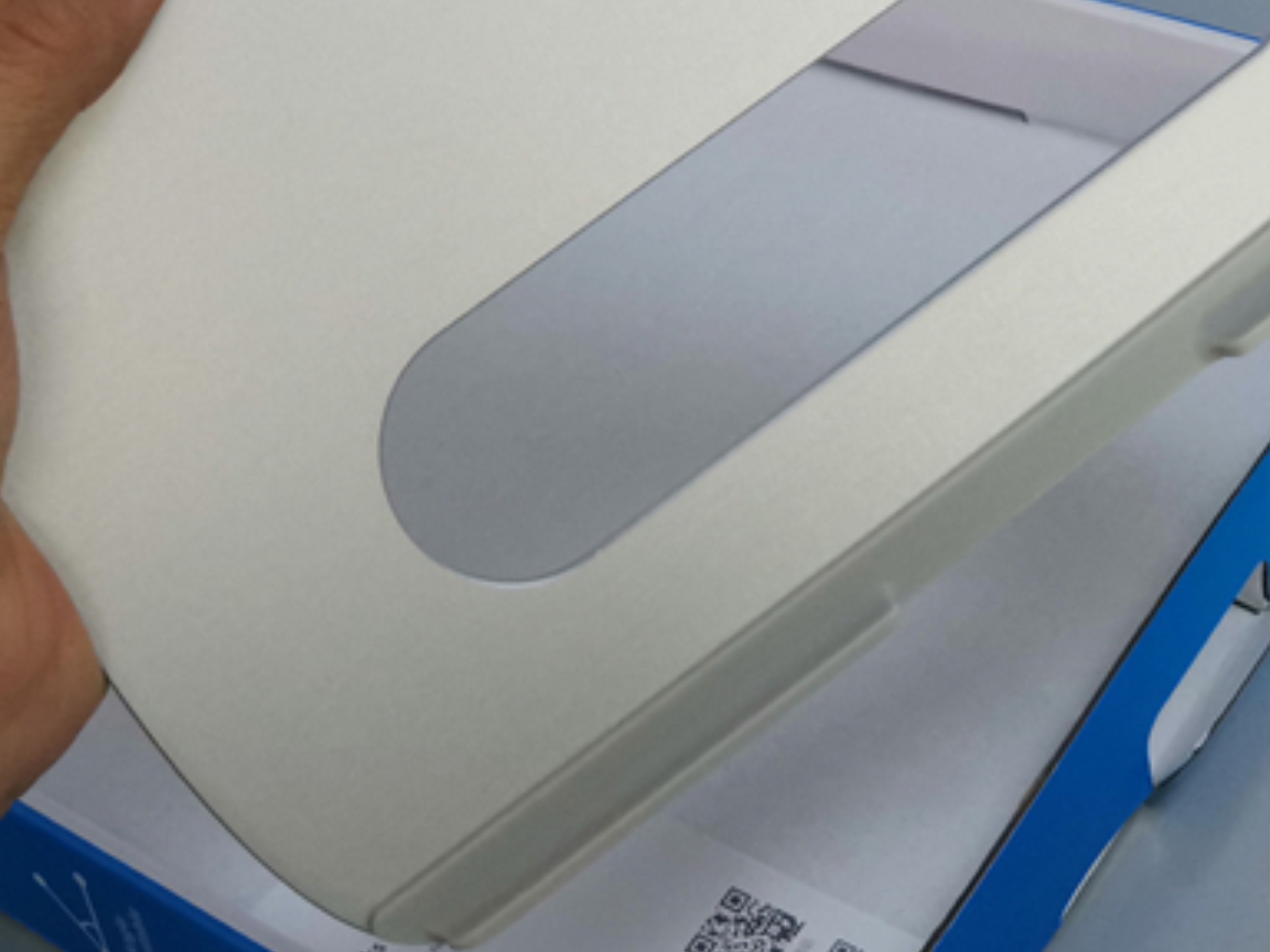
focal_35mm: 72
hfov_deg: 26.9
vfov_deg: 19.3
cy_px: -169
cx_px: 433
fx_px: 2642
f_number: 1.8
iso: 160
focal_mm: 3.95
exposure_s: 1/50
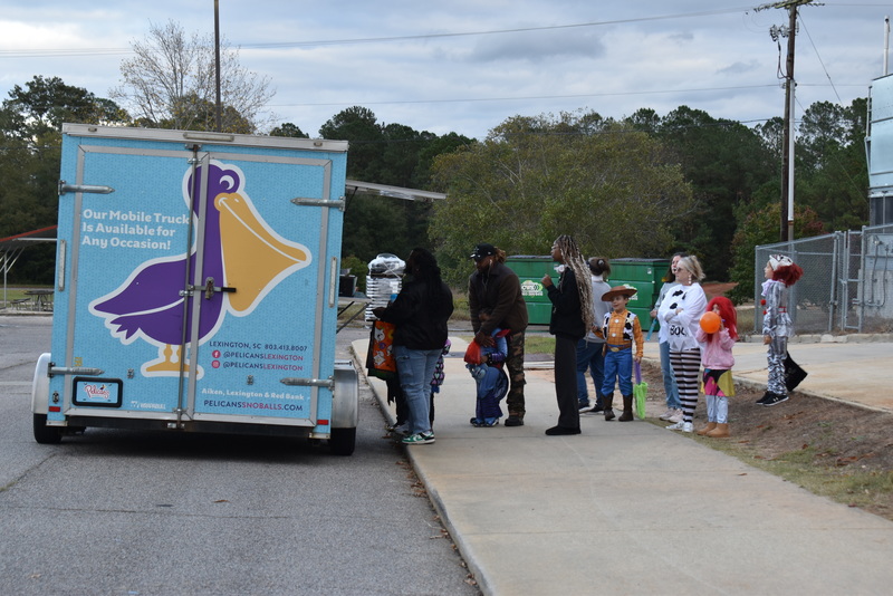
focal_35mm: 72
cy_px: 298
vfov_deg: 18.9
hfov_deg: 28.1
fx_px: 1787
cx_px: 446
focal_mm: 48
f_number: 7.1
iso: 250
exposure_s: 1/80
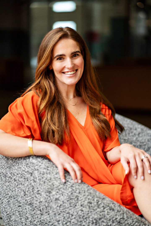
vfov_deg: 23.9
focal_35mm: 85
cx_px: 76
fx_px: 535
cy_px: 113
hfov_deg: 16.1
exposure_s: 1/2000
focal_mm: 85
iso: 400
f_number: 1.8
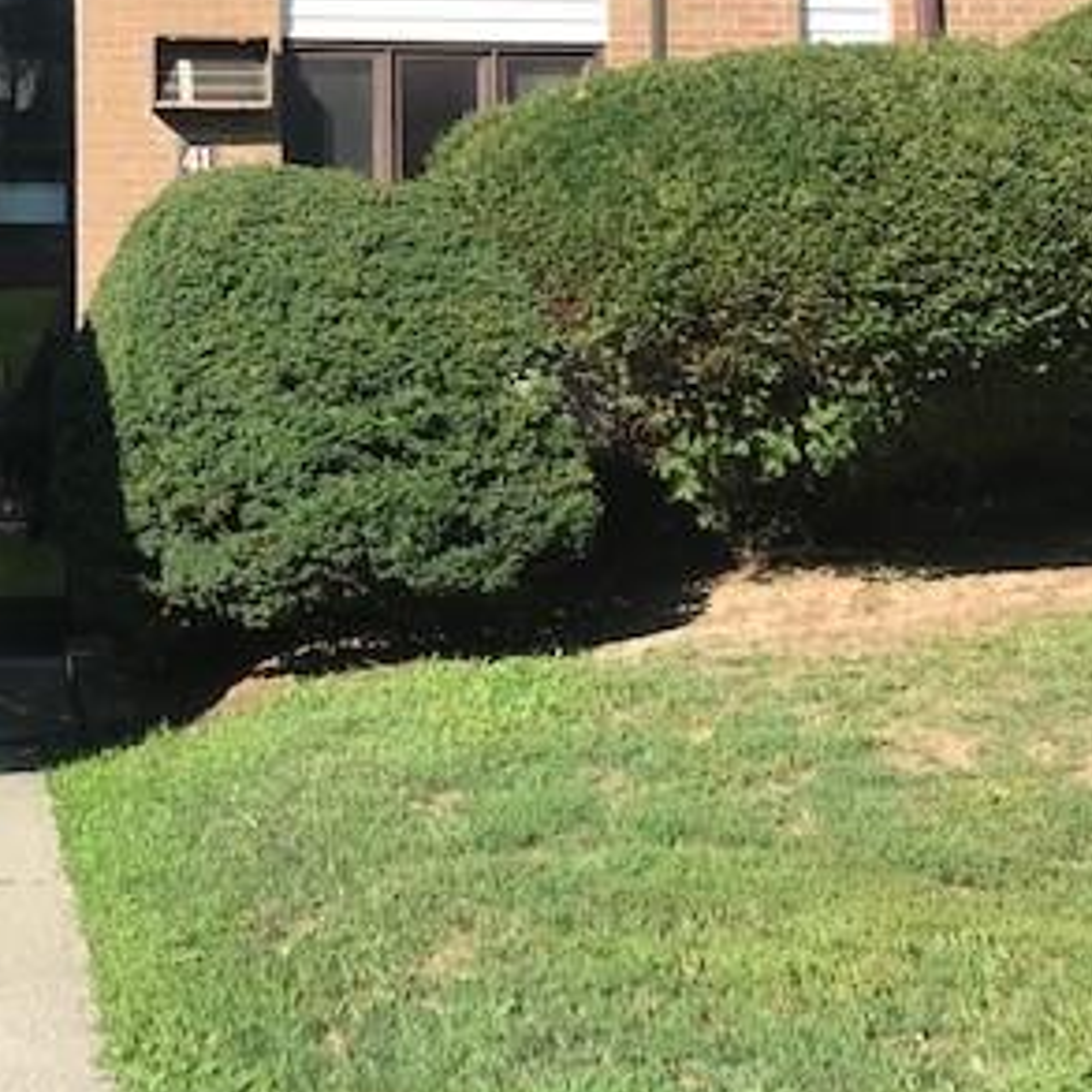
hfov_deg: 29.9
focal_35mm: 54
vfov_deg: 30.9
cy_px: 239
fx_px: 1927
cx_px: 56
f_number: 1.8
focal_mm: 3.99
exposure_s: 1/1030
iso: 20
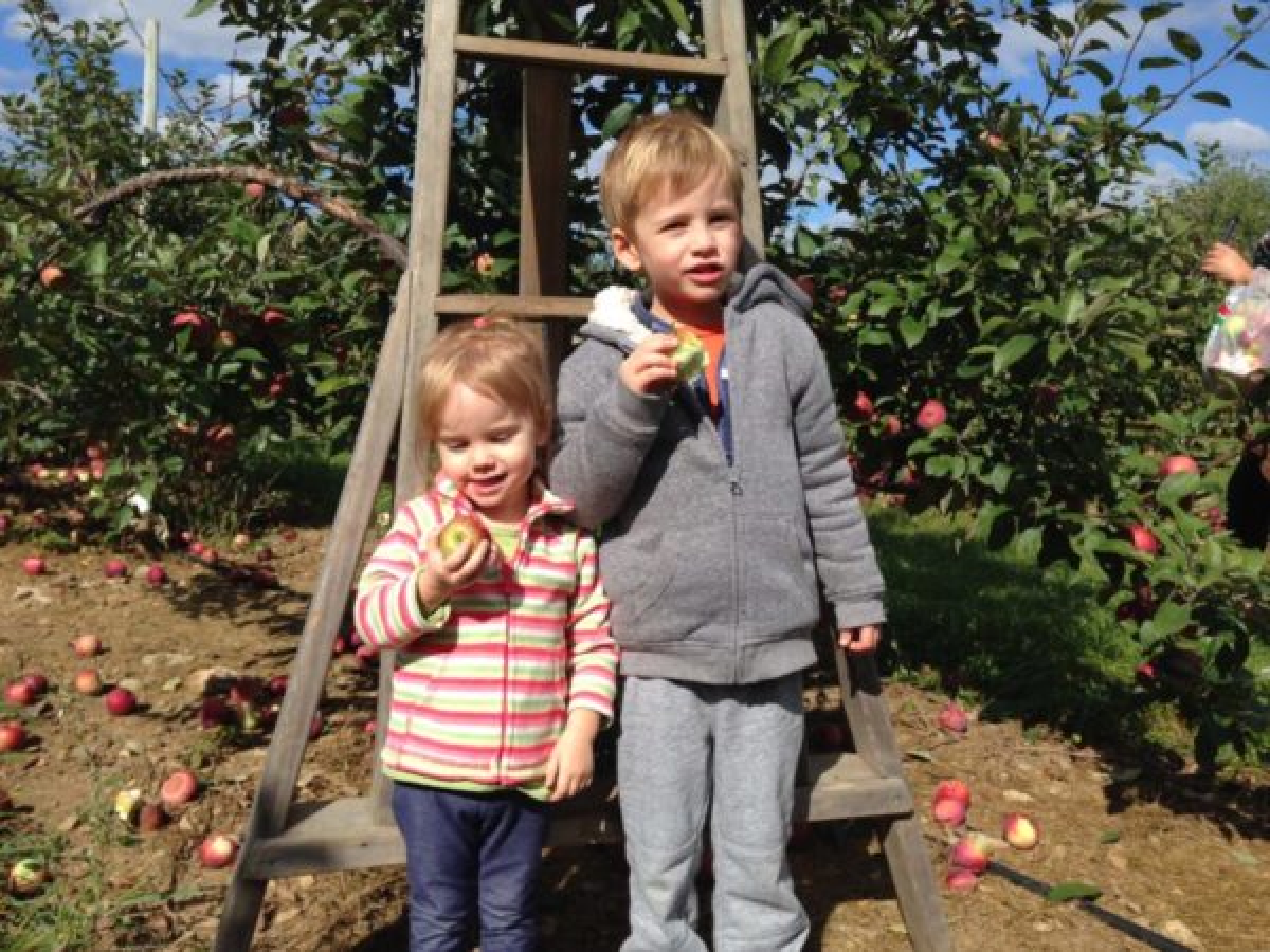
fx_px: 1211
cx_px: 635
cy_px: 476
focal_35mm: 33
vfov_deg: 42.9
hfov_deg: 55.4
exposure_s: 1/1938
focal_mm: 4.12
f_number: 2.4
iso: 50
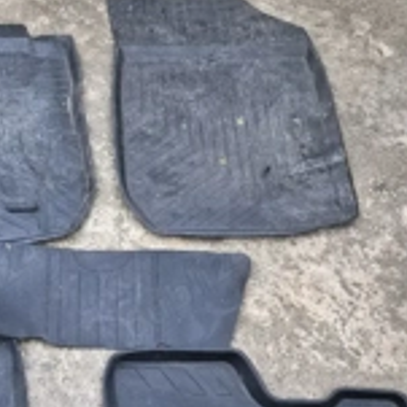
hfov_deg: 30.5
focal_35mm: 54
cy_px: 307
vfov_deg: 31.1
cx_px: 54
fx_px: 718
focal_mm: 5.4
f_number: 1.8
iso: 1000
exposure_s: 1/100
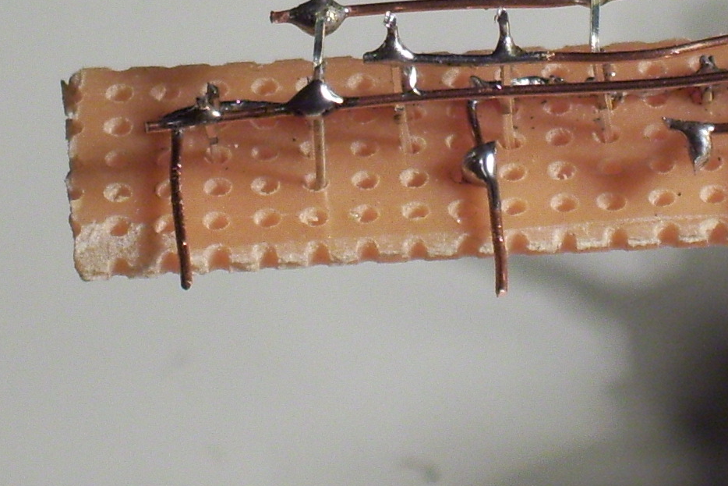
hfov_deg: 6.0
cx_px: 418
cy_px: -54
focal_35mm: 343
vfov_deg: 4.0
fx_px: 6937
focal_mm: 18
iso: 160
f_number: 4.6
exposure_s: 1/20
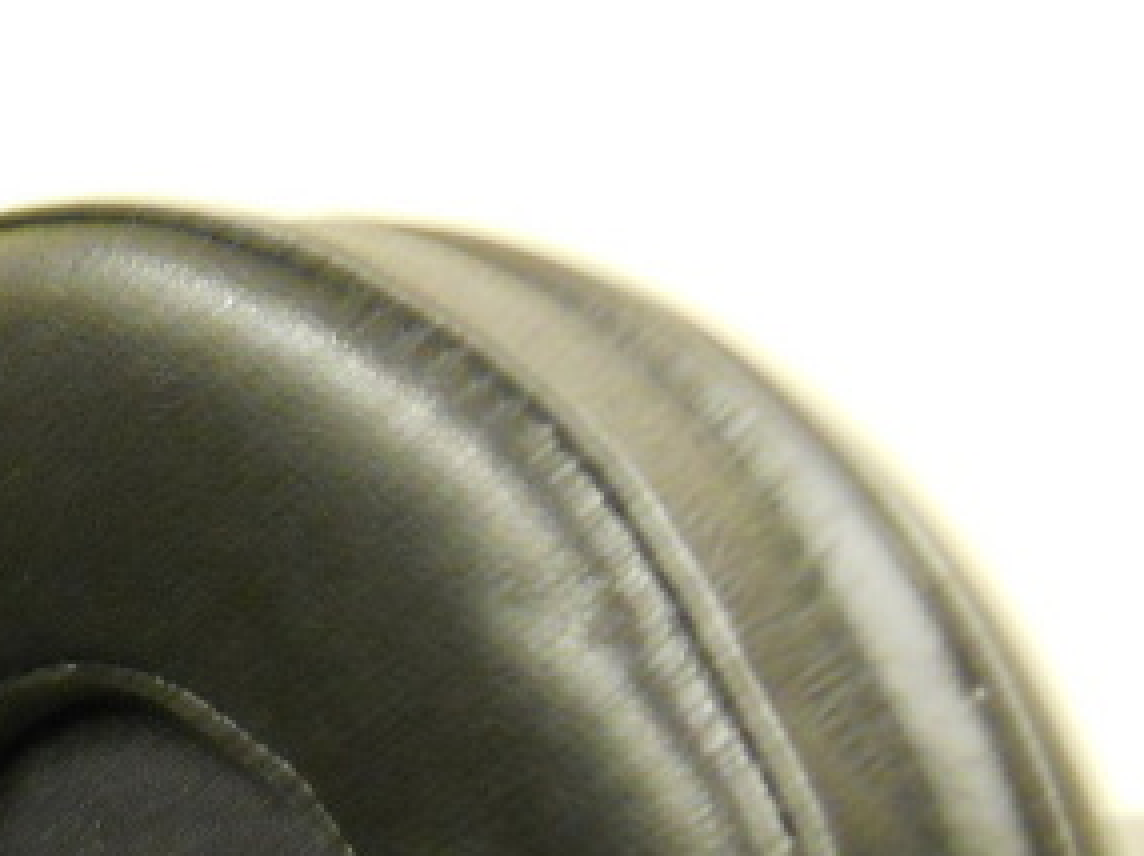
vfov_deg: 12.7
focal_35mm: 112
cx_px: -404
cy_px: 1142
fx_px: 3698
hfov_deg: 16.5
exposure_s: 1/10
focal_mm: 6.72
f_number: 3.1
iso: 400
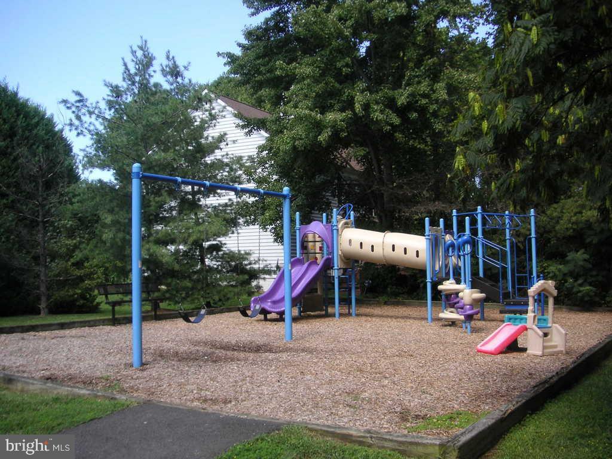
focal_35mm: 37
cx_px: 306
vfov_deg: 38.7
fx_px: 654
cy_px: 230
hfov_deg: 50.1
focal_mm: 6.1
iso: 50
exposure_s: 1/350
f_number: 2.8
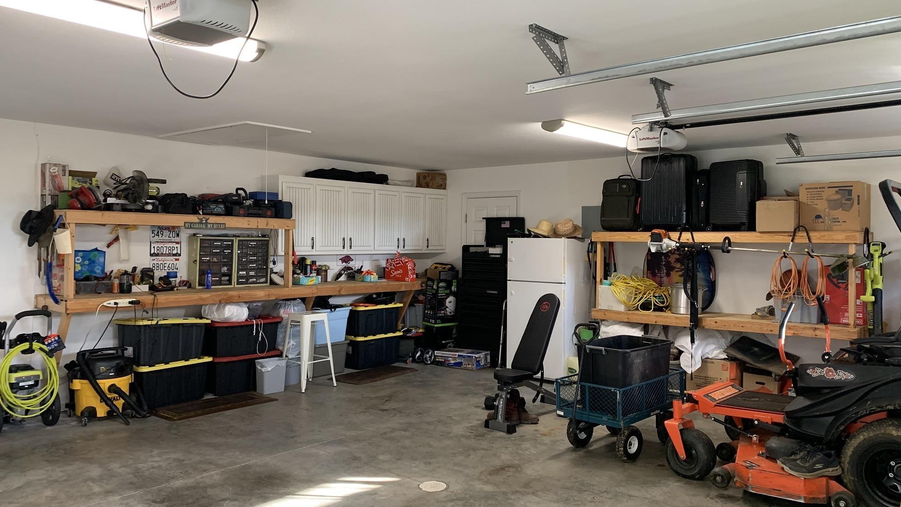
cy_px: 251
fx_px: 693
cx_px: 455
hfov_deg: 66.1
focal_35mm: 29
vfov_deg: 40.2
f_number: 1.8
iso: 125
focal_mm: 4.25
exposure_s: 1/60
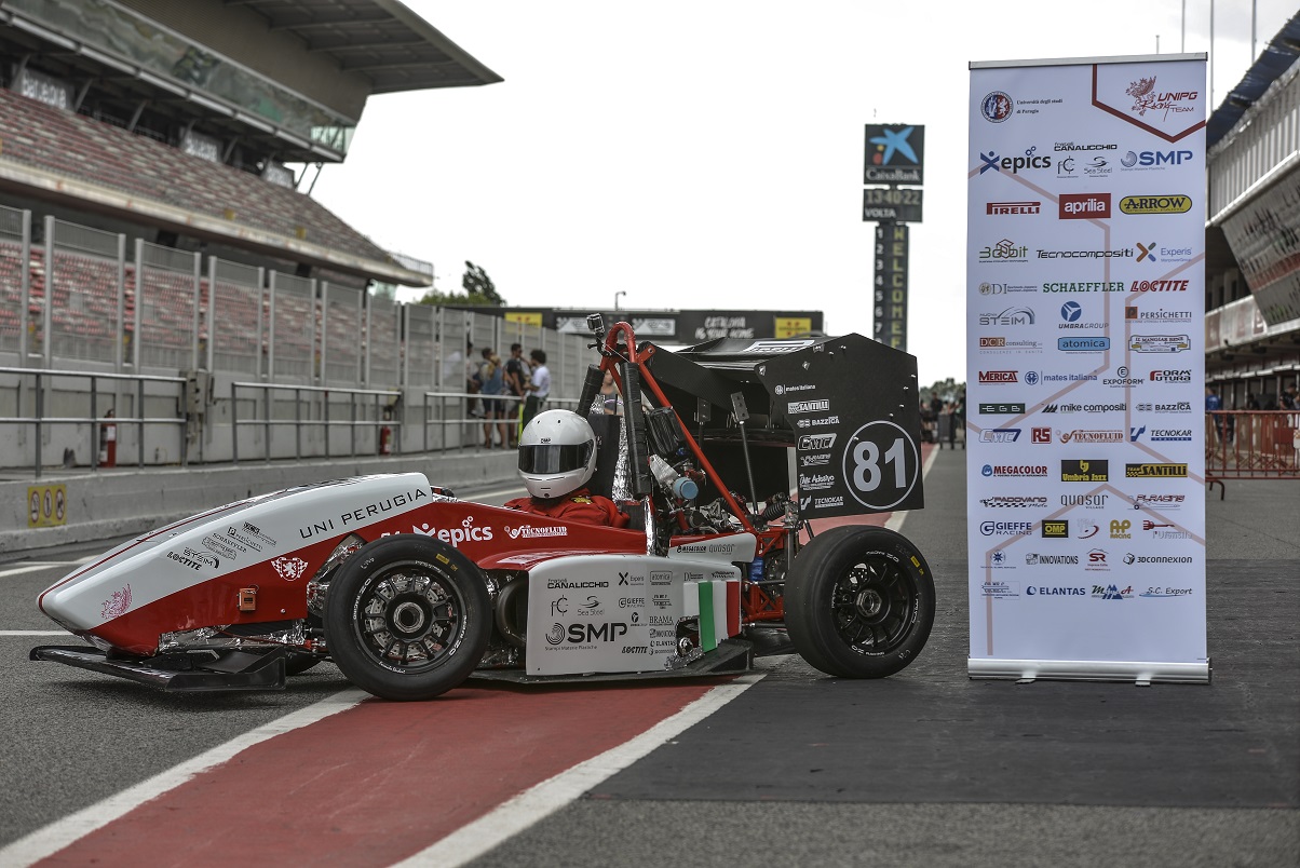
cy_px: 434
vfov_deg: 15.9
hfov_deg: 23.6
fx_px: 3107
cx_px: 650
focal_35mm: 86
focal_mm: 86
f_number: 5
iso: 100
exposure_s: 1/250
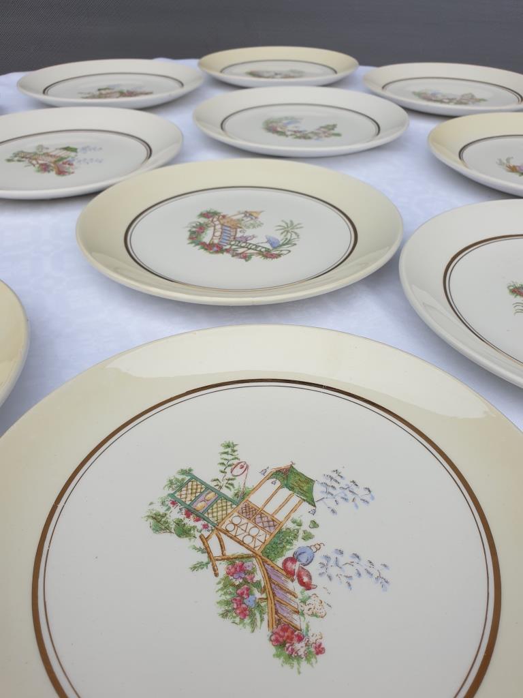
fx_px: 524
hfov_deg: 53.1
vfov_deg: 67.3
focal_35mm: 26
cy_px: 349
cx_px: 262
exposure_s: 1/117
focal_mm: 4.3
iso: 50
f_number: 2.4
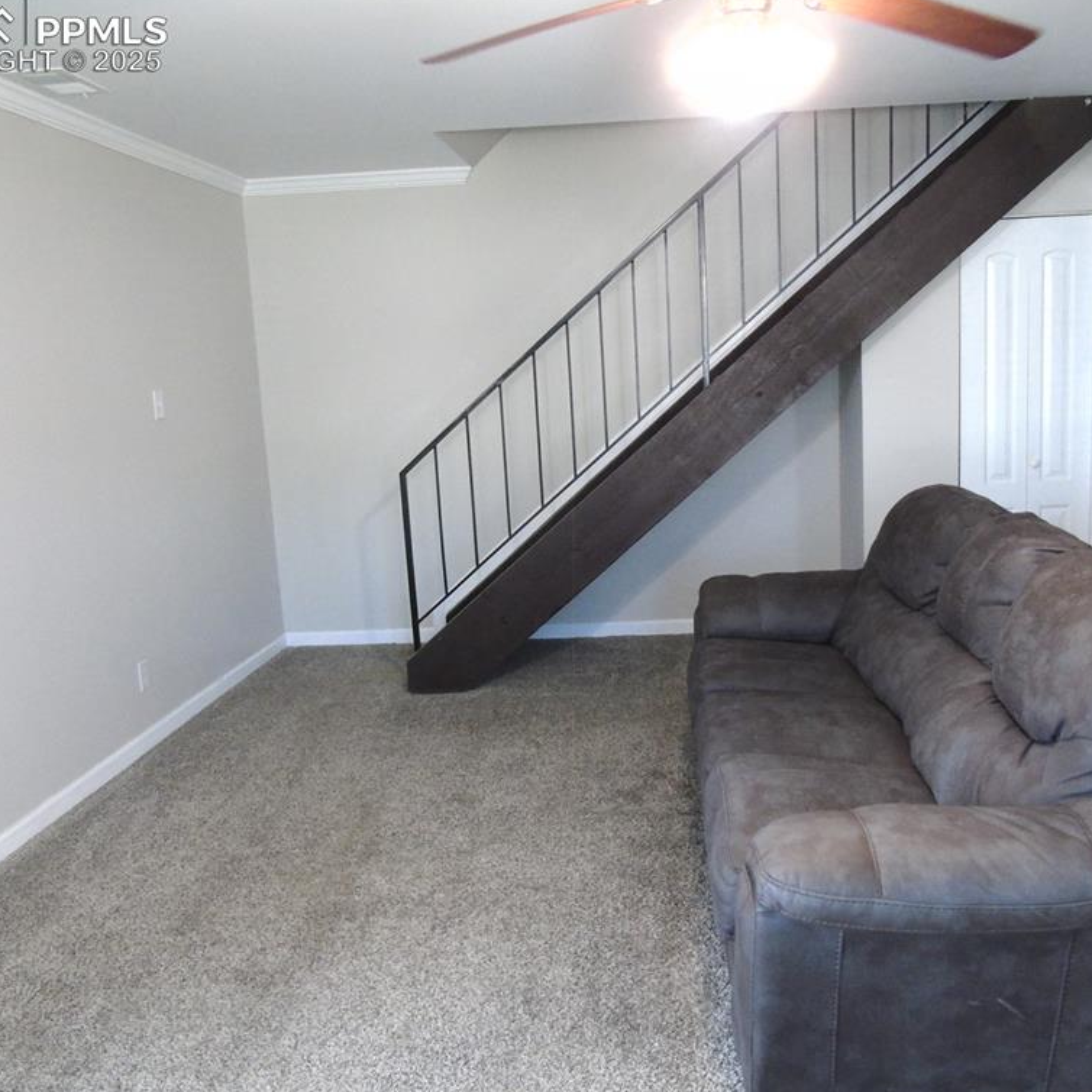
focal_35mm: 30
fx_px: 1071
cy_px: 547
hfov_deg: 53.9
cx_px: 618
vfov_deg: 54.0
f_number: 3.4
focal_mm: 4.4
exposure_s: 1/15
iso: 400
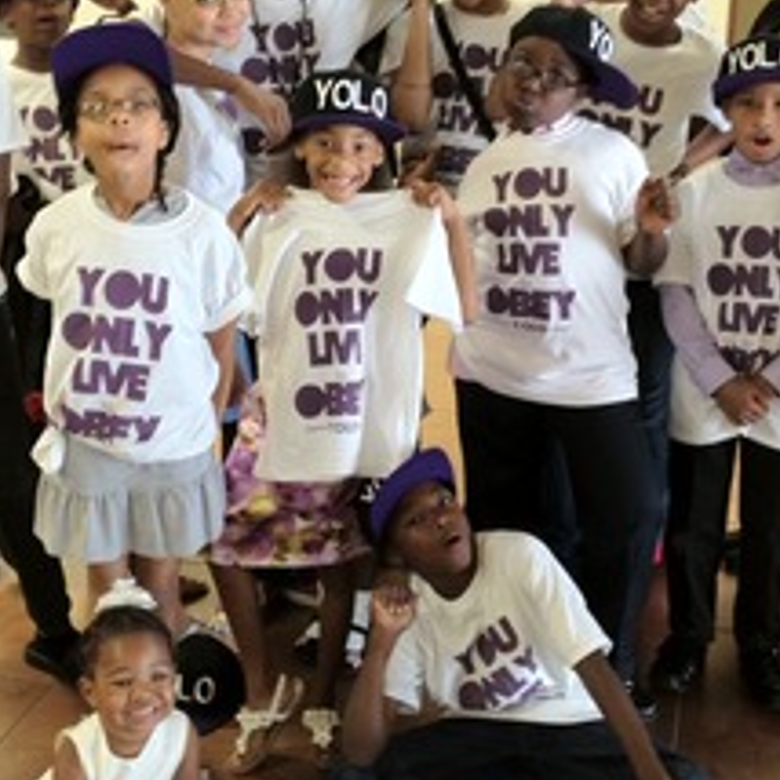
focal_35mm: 65
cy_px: 259
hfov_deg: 26.5
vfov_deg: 26.3
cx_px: 375
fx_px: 1657
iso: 160
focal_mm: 4.28
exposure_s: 1/20
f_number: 2.4
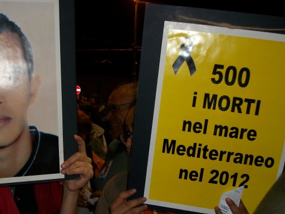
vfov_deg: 32.0
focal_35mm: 45
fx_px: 370
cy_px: 133
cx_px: 112
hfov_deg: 41.8
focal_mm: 5.7
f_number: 2.9
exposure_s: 1/30
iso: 80
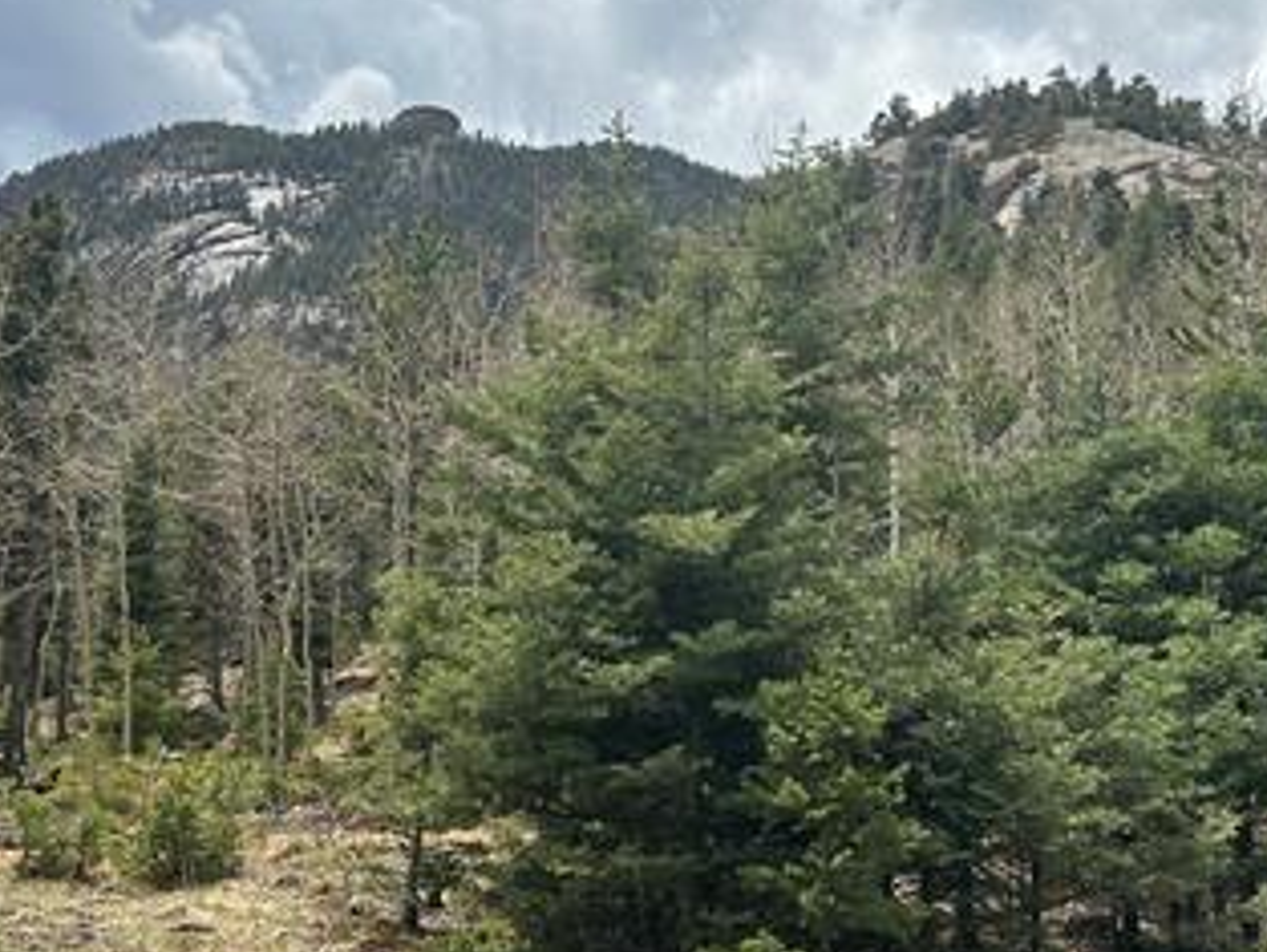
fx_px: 1794
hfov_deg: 38.9
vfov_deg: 29.7
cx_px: 611
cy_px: 488
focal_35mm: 49
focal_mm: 6.86
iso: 80
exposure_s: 1/6623
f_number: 1.78
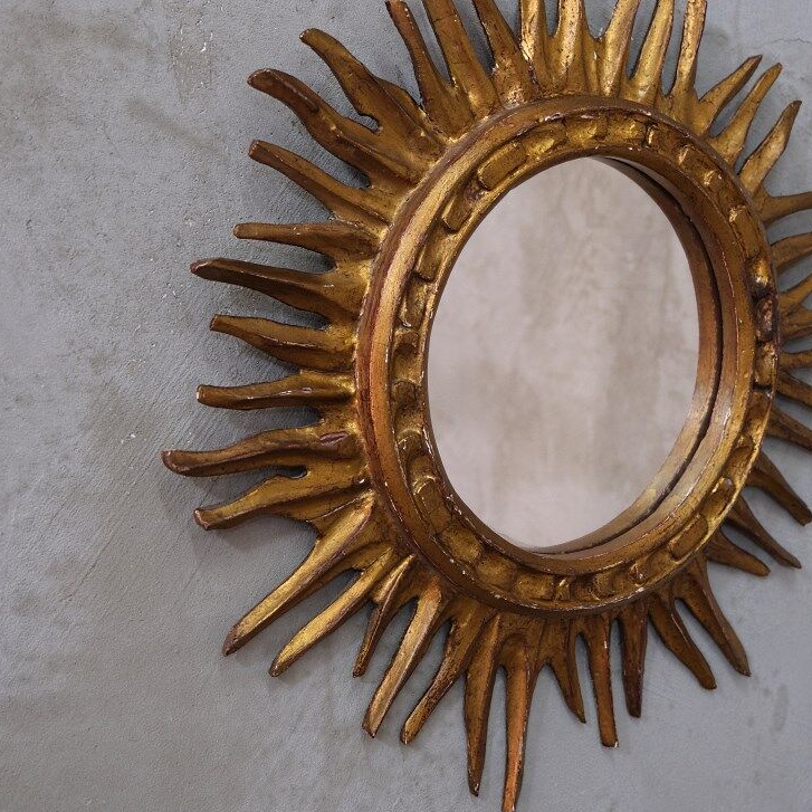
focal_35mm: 61
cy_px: 317
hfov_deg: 28.2
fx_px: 1619
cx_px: 423
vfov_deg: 28.1
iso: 1250
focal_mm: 27.5
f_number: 4
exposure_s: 1/60
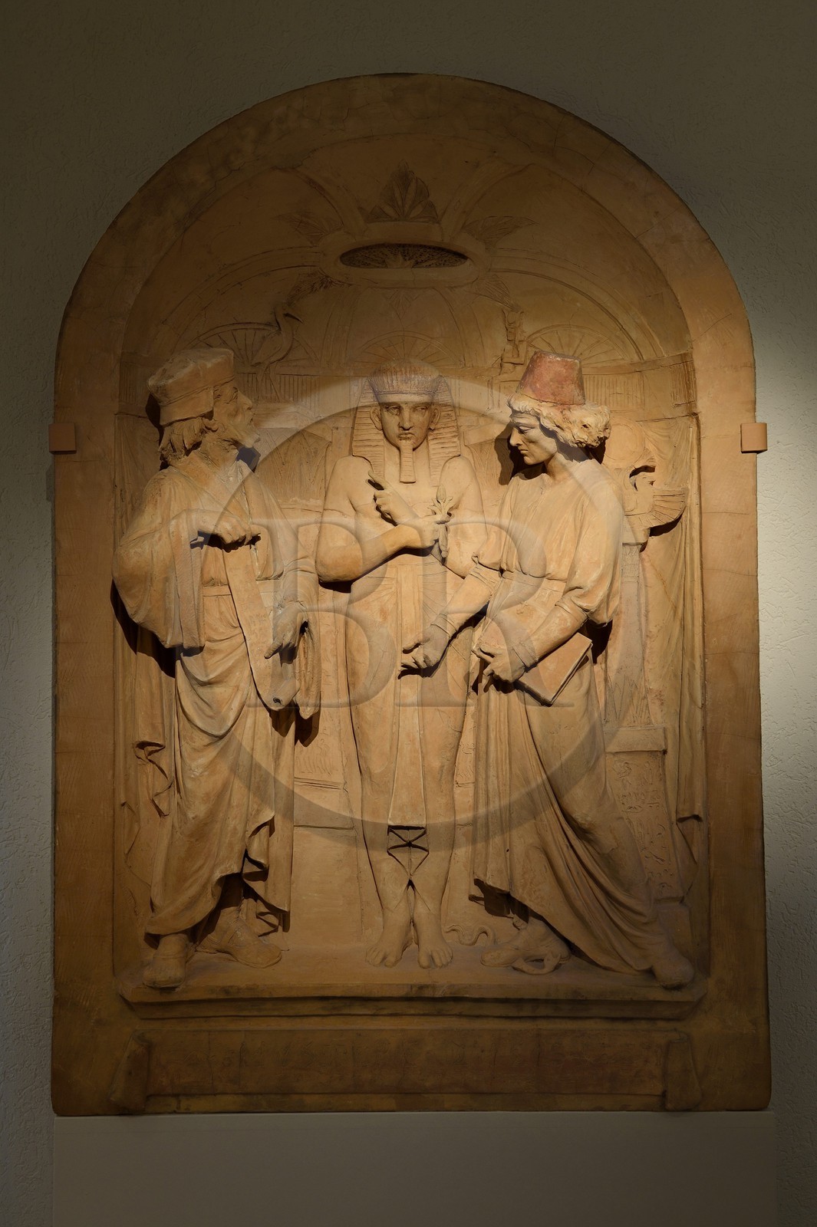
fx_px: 1704
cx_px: 408
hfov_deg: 27.0
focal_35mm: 50
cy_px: 614
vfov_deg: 39.6
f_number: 7.1
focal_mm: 50
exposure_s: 1/5
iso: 200
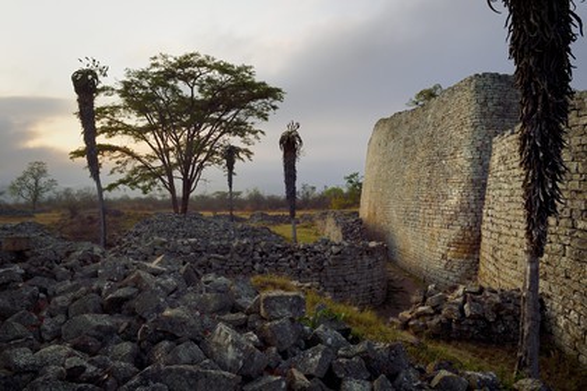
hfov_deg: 73.7
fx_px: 391
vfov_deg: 53.1
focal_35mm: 24
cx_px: 294
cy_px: 196
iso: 400
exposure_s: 1/125
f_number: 18
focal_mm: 24
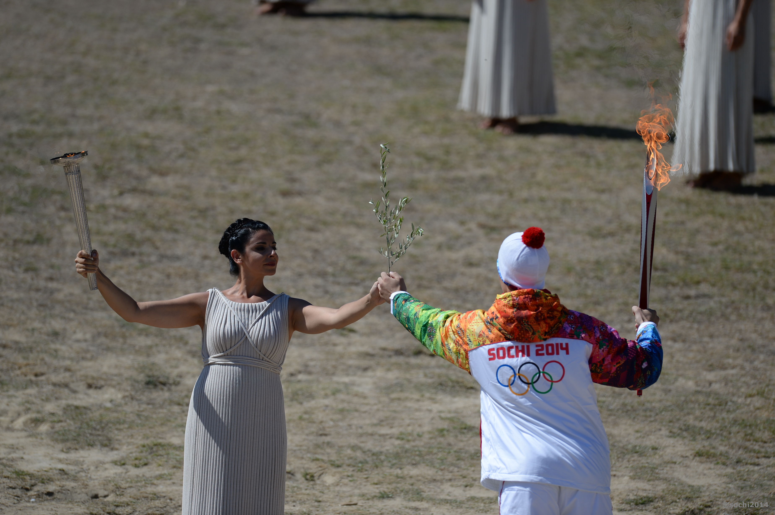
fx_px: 8602
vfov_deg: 3.4
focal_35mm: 400
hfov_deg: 5.2
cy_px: 258
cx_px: 388
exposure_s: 1/3200
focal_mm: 400
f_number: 3.5
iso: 125
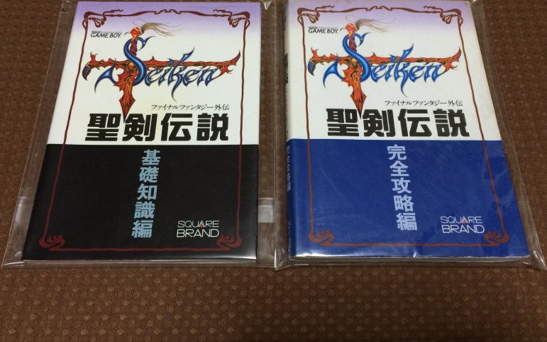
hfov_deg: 58.1
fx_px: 492
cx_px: 275
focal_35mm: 33
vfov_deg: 38.2
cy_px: 139
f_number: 2.2
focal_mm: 4.12
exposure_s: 1/30
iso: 200
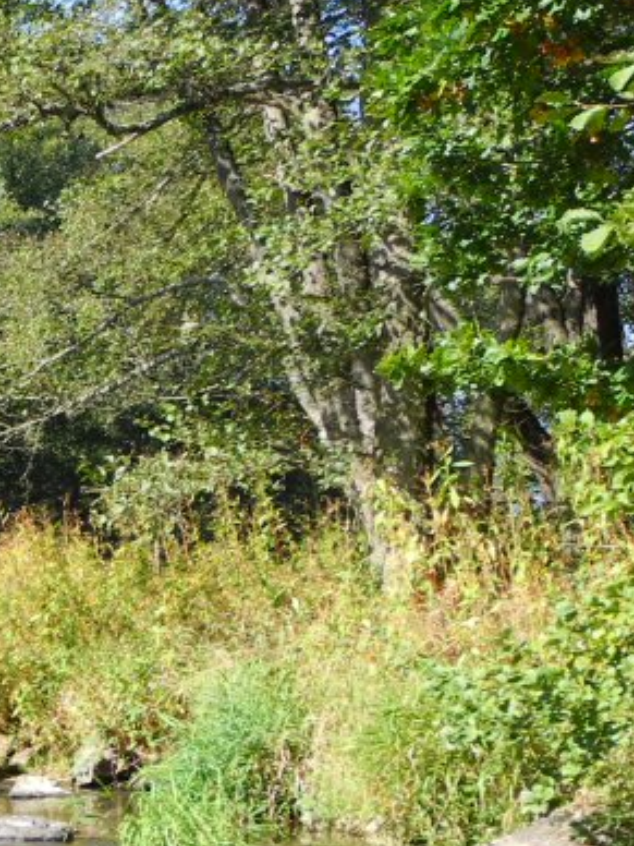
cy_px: 776
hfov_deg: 13.4
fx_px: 2418
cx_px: -514
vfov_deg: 19.4
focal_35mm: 99
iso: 100
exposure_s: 1/419
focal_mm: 6.8
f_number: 2.8
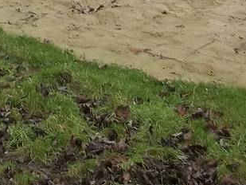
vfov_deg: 8.0
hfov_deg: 11.1
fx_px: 1216
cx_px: -111
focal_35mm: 171
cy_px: -269
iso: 80
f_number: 3.3
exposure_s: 1/60
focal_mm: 5.9
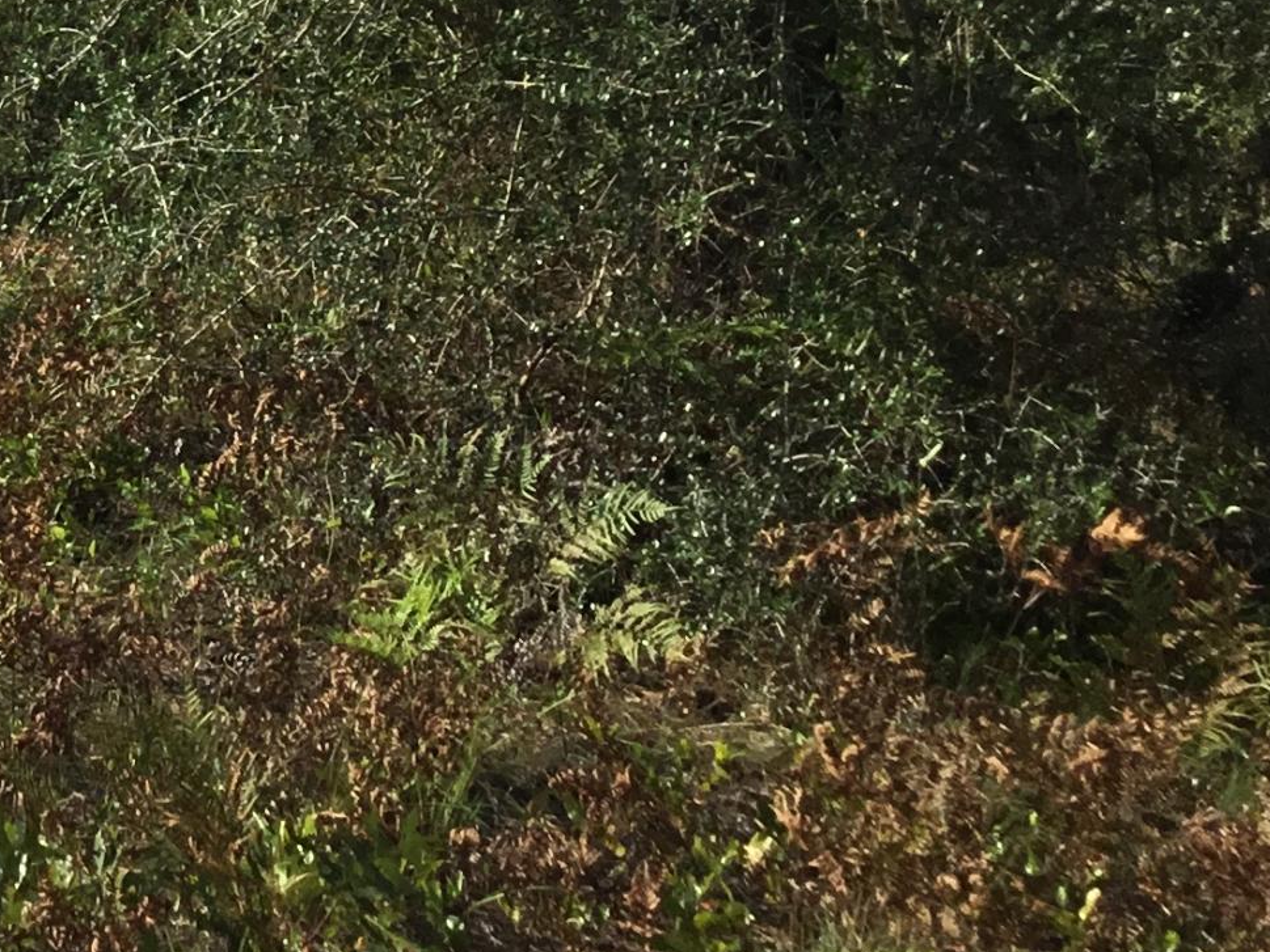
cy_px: 0
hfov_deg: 18.7
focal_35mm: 96
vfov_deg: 15.1
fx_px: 3523
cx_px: -476
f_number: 2.4
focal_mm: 3.3
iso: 25
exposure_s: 1/1116
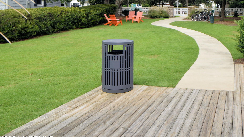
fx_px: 233
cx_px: 197
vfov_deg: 31.5
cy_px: 18
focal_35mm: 36
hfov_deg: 51.6
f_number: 9
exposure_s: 1/200
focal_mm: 14
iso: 100
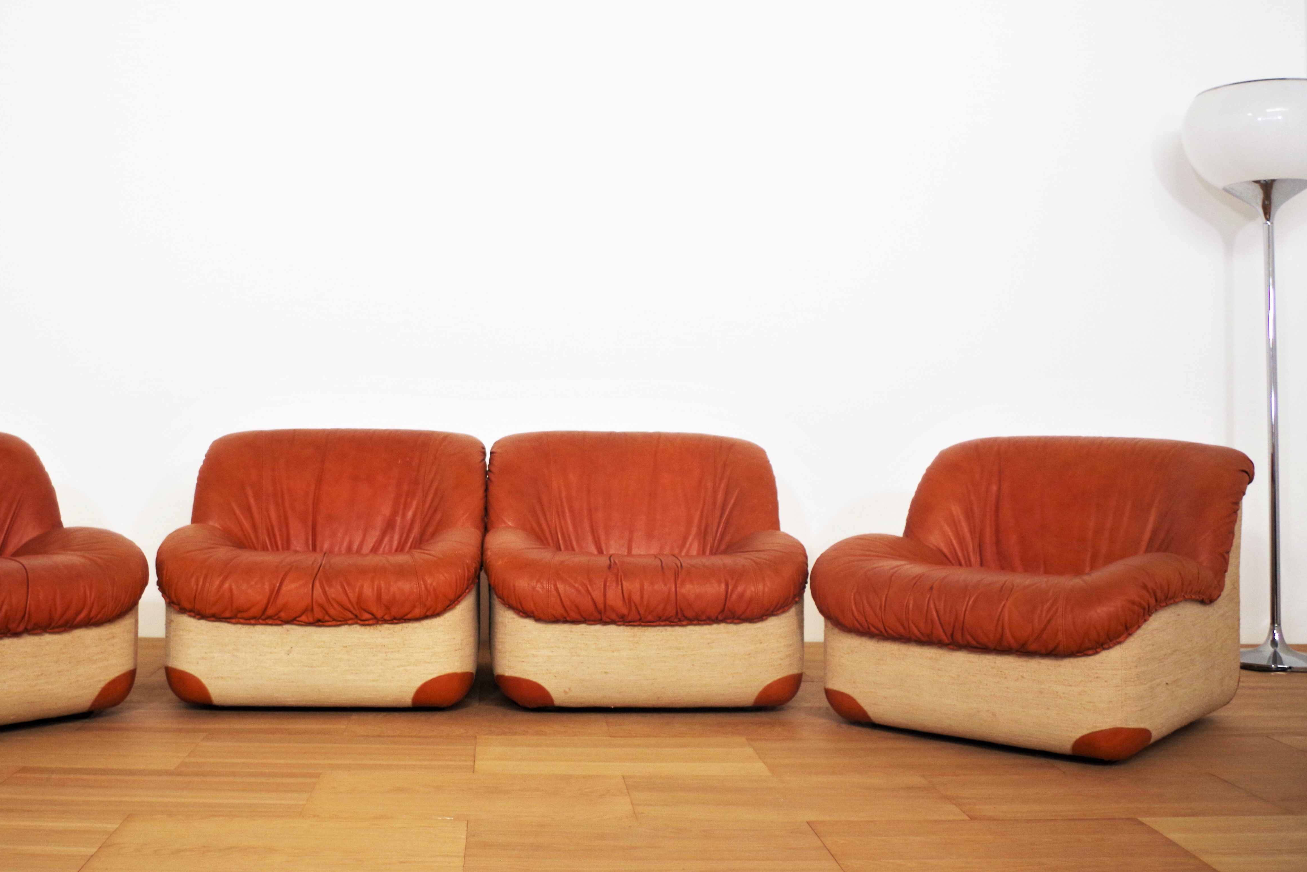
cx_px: 522
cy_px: 344
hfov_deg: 49.2
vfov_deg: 34.1
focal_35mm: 39
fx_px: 1416
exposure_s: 1/60
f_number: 4
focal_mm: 20
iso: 200
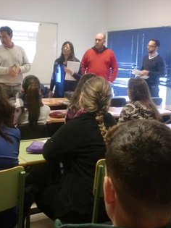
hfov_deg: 29.1
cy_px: 109
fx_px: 330
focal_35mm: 50
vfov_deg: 38.2
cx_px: 80
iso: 400
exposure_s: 1/30
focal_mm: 6.3
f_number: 3.1
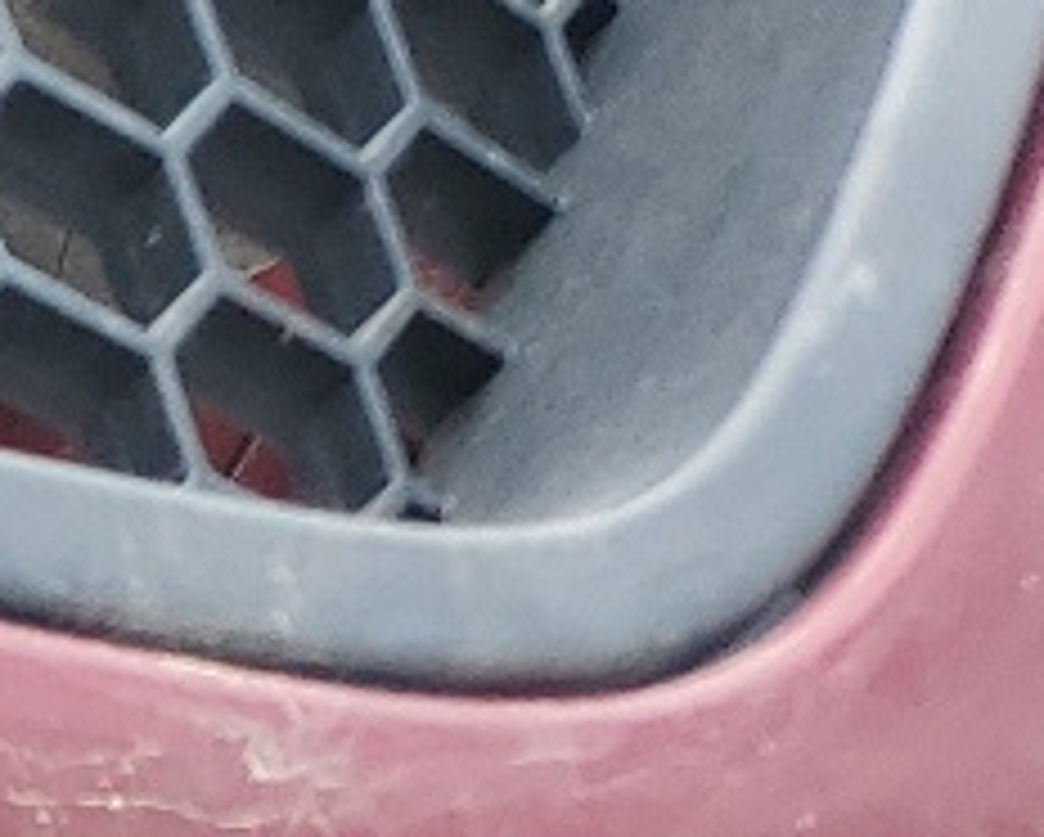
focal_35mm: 175
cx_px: -2286
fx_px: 5412
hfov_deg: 8.7
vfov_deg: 7.8
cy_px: 2376
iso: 50
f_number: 1.5
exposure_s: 1/323
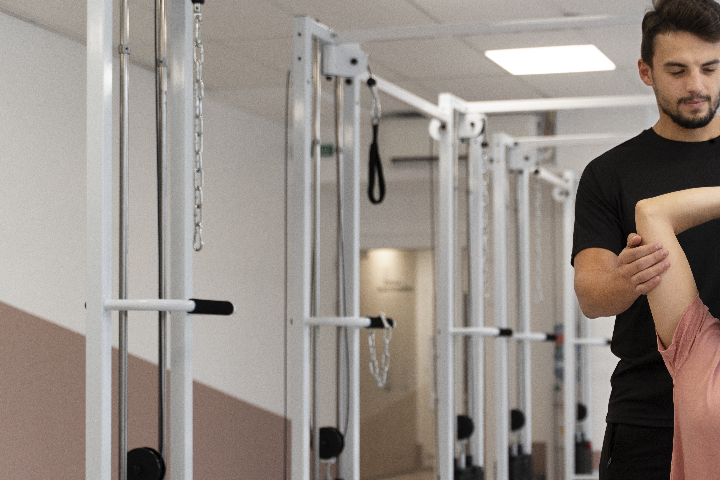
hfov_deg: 26.9
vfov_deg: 18.3
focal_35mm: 74
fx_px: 1480
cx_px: 551
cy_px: 354
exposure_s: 1/160
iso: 320
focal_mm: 48
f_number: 2.8
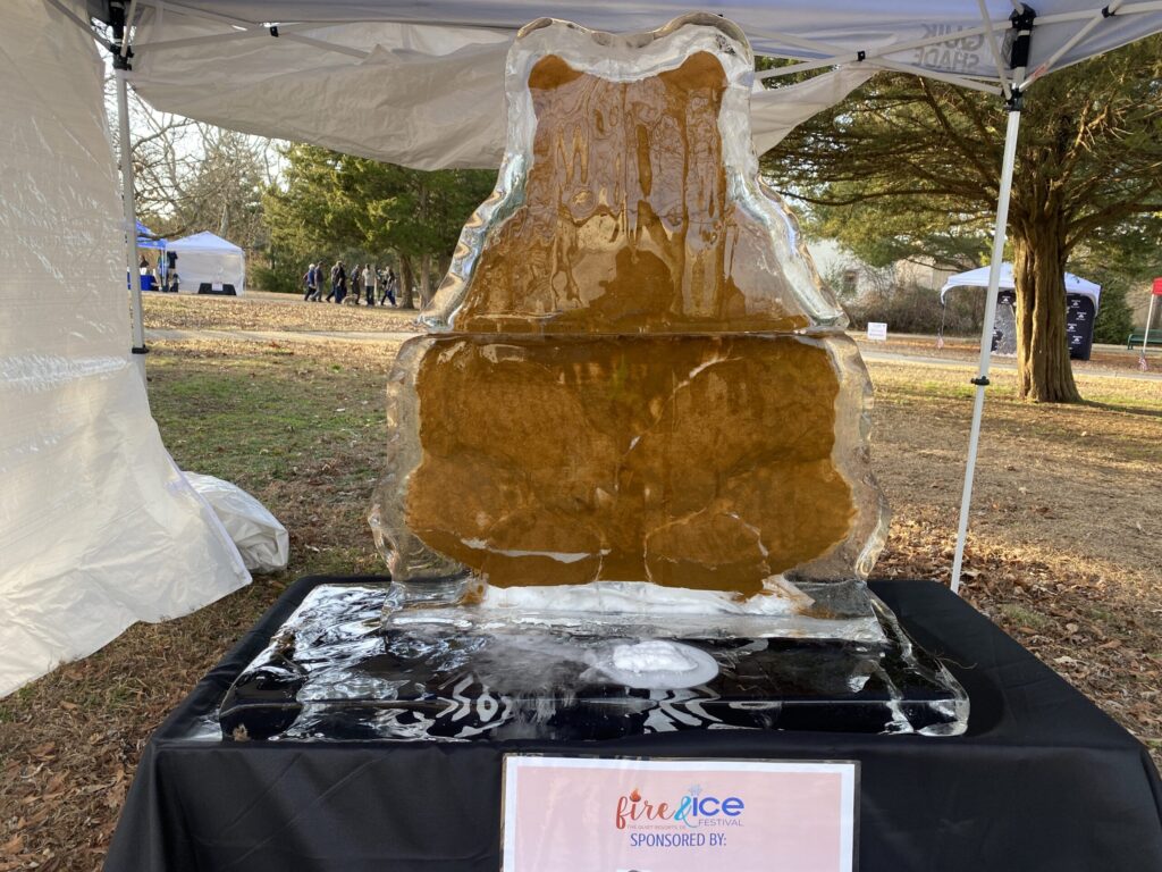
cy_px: 436
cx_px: 581
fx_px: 873
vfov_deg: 53.1
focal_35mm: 26
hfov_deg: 67.3
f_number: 1.8
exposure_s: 1/122
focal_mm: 4.25
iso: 40
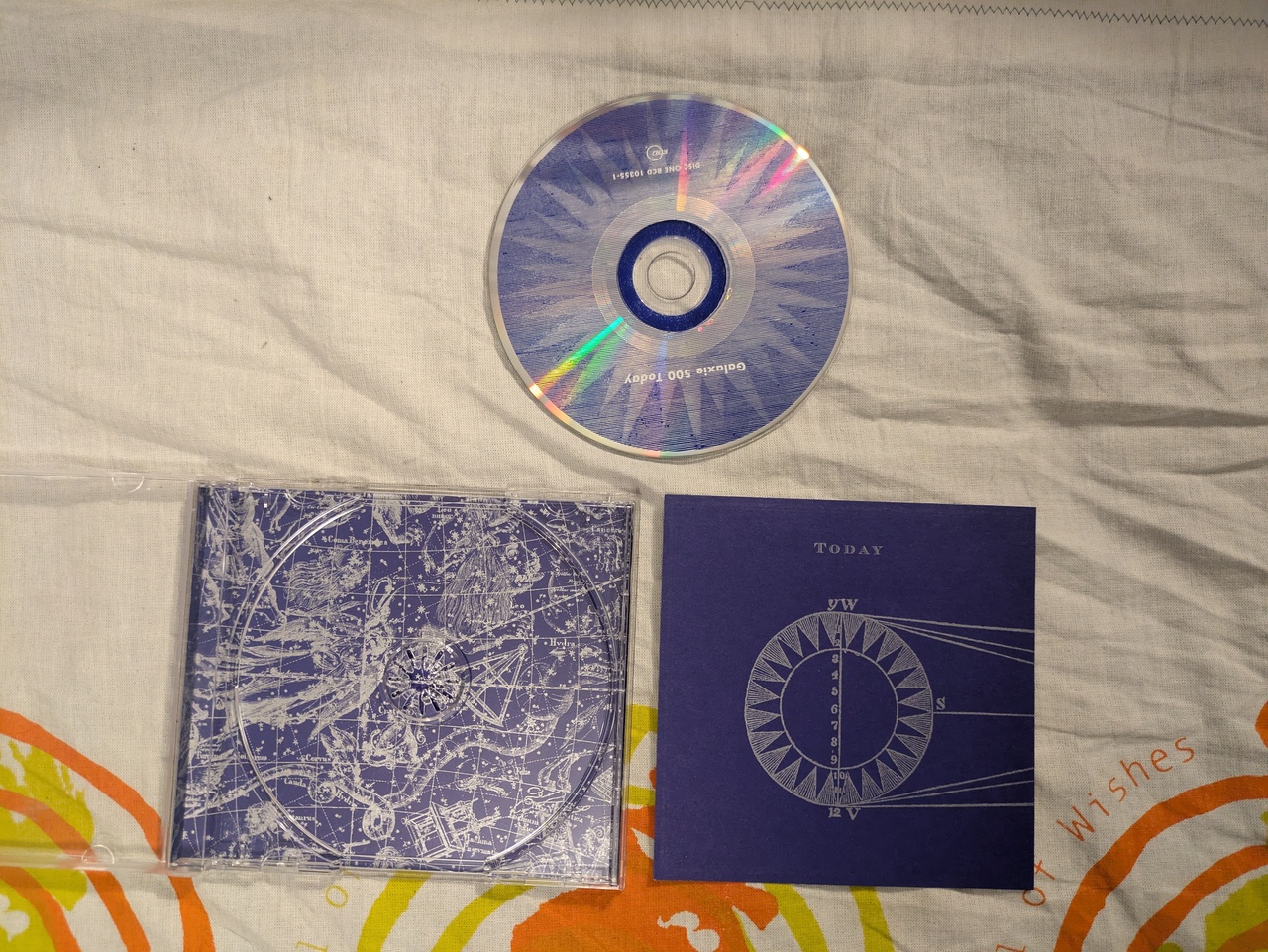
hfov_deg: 69.4
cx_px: 634
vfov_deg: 54.9
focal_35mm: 25
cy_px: 476
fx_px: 916
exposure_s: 1/25
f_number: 1.89
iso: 391
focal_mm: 5.43
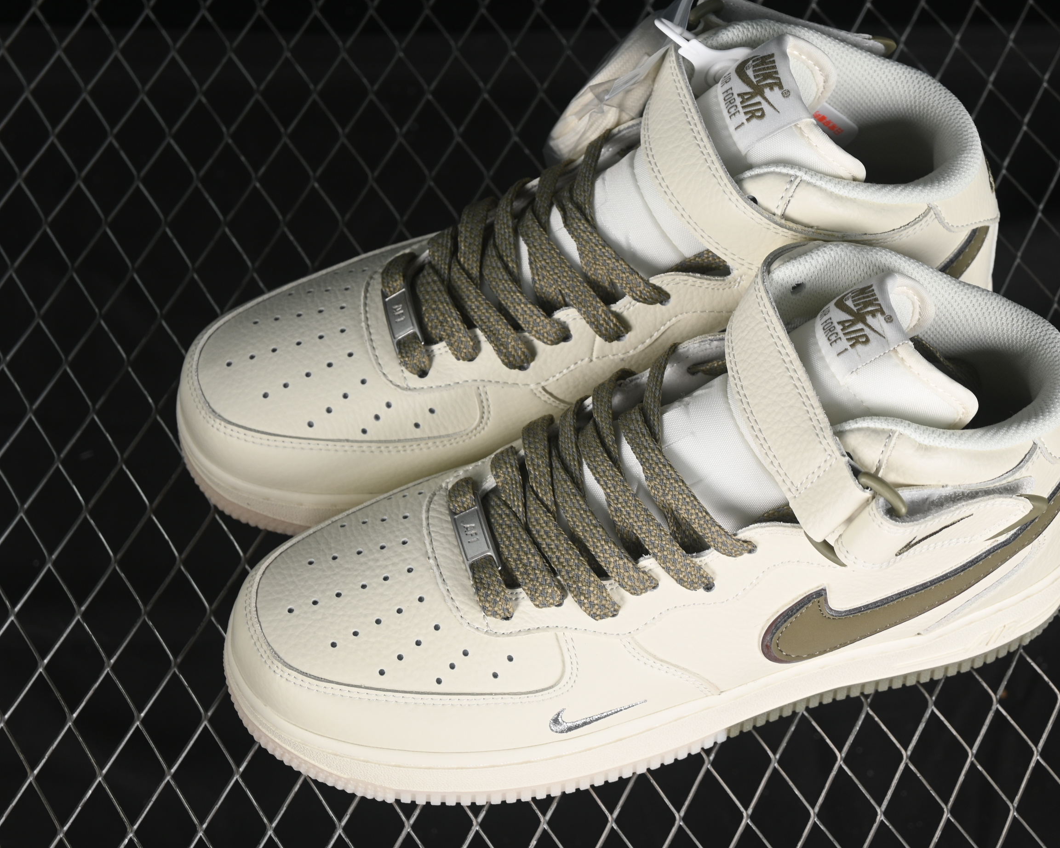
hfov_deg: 22.5
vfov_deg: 18.1
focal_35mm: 85
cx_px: 633
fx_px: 2667
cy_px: 426
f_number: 7.1
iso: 160
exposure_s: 1/80
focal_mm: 50
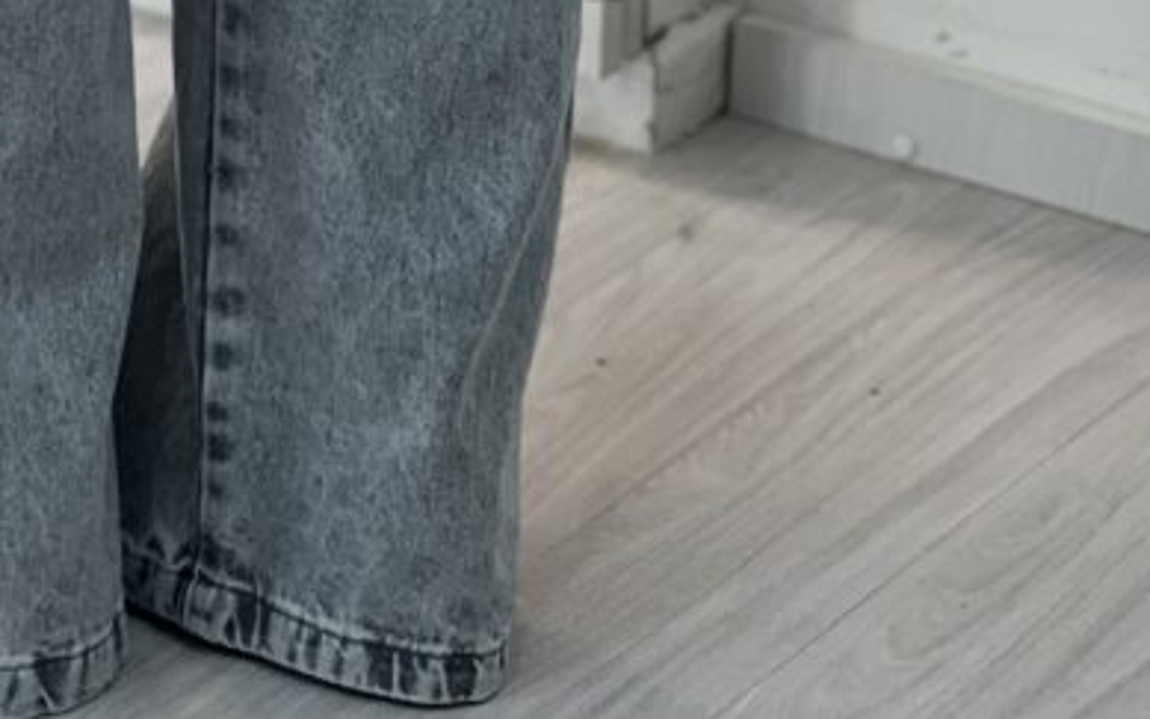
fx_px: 6142
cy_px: -658
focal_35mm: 196
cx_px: 174
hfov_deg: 10.7
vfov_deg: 6.5
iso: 64
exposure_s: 1/120
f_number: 2.8
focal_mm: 9
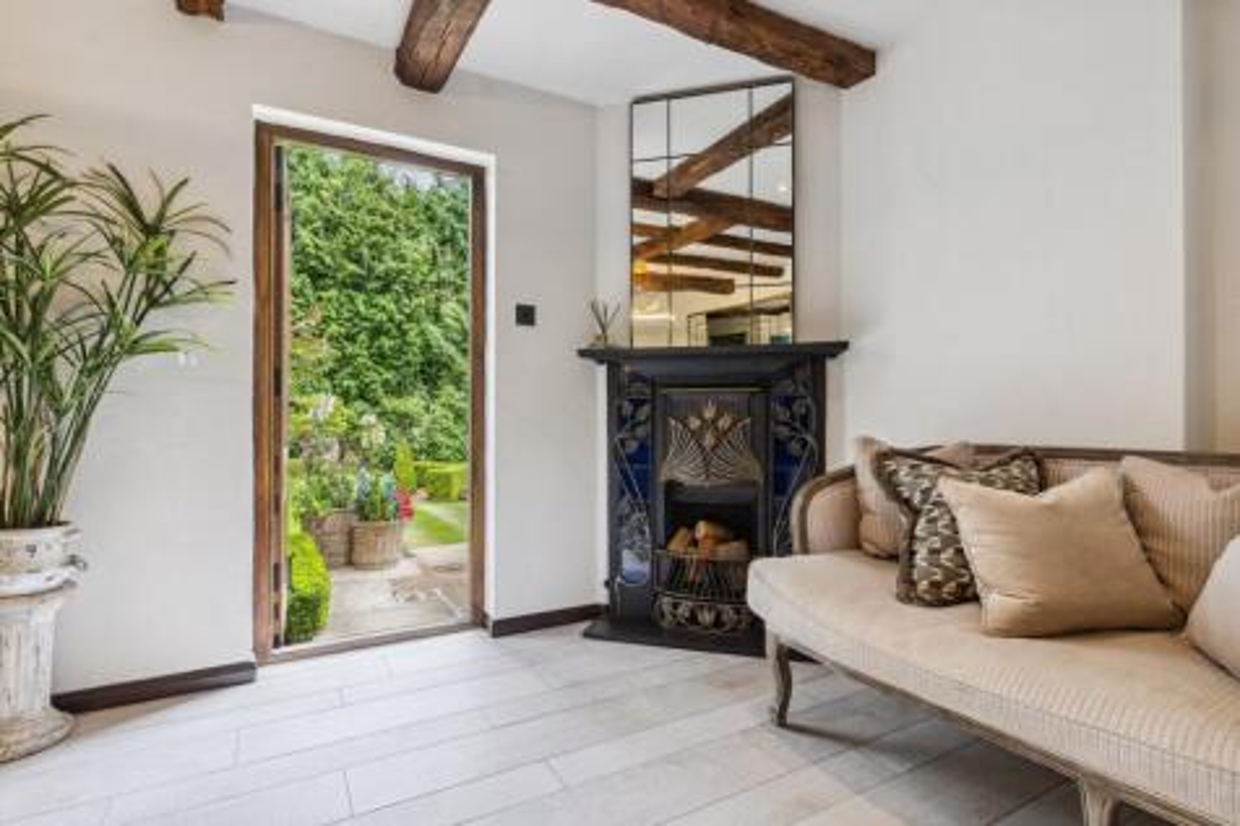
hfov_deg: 93.3
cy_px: 413
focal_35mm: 17
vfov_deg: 70.4
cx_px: 620
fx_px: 585
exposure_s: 1/125
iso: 800
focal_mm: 17
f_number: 7.1
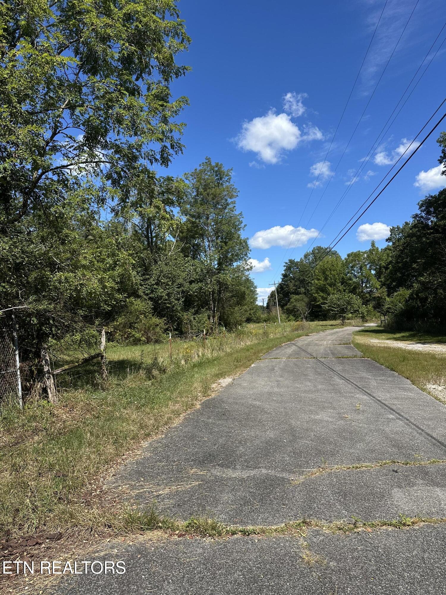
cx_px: 223
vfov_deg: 71.6
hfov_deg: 56.8
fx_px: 412
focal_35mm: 24
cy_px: 298
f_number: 1.78
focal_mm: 6.86
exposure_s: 1/3247
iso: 80
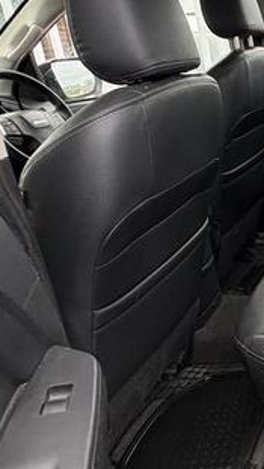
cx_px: 412
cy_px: 190
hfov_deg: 21.8
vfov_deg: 46.2
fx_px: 547
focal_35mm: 44
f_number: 2.2
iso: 200
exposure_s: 1/99
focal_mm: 2.22
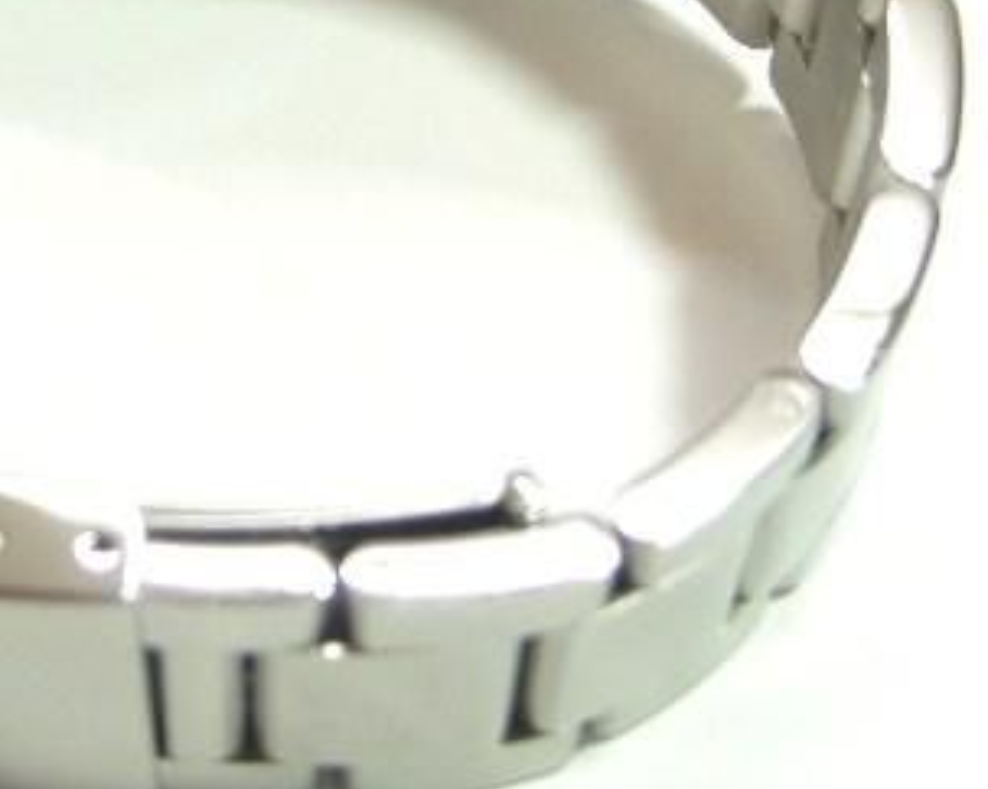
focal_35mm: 99
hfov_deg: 19.2
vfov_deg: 15.3
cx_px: 205
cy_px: 62
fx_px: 2893
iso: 131
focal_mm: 8
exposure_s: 1/30
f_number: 3.5
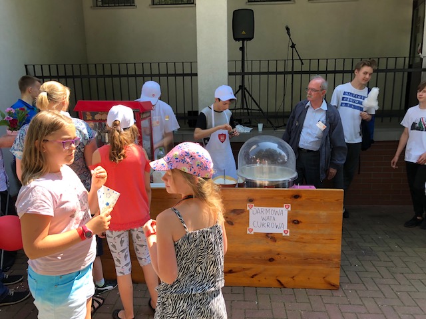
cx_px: 213
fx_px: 345
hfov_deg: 63.4
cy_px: 160
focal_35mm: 28
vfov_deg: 49.7
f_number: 1.8
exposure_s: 1/146
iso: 20
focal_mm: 3.99
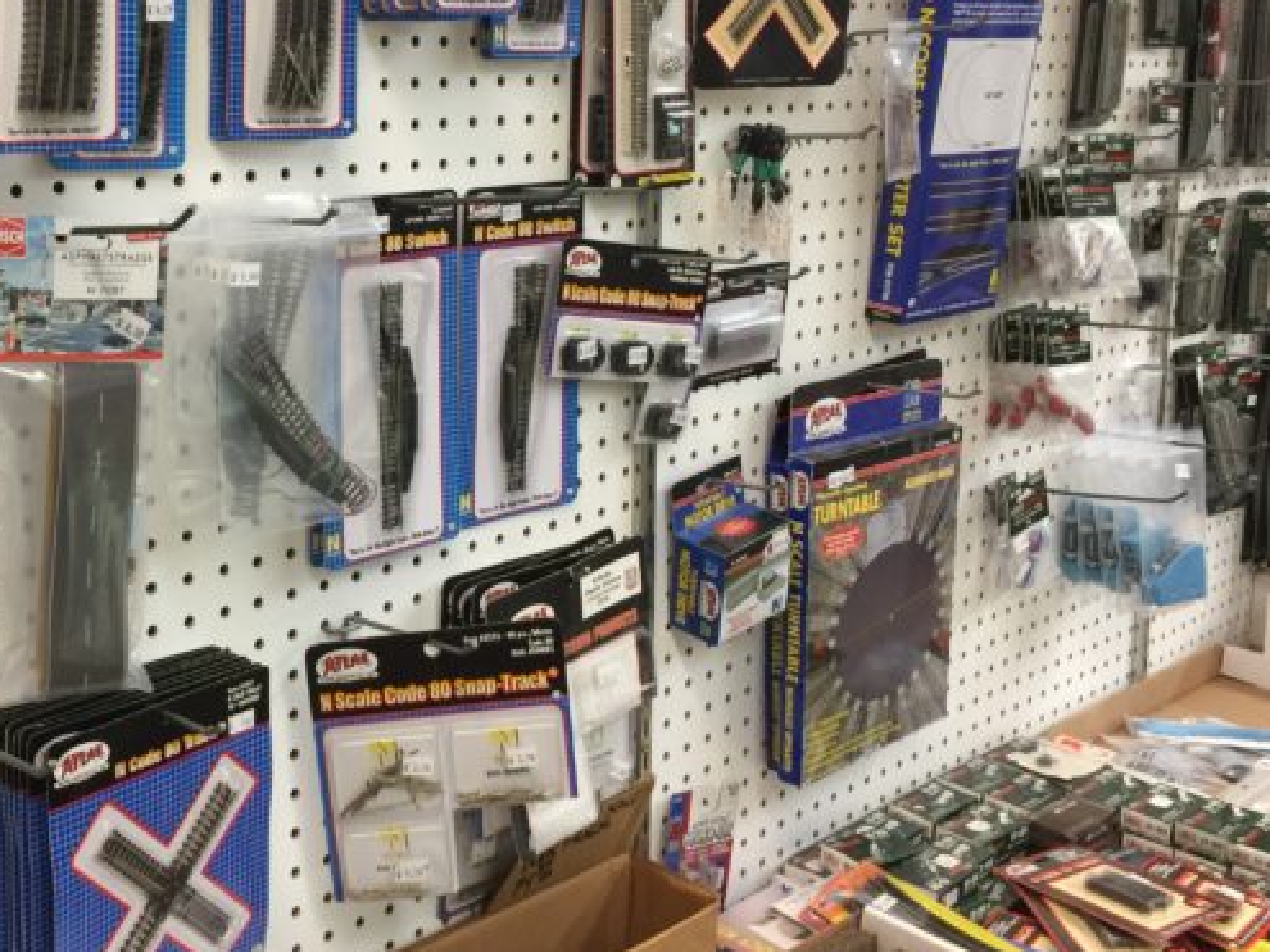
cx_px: 375
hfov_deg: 41.3
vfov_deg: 32.0
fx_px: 1651
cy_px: 341
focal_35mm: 45
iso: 50
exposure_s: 1/15
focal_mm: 4.15
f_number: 2.2
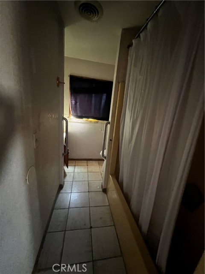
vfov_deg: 106.2
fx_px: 103
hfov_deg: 89.9
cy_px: 137
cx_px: 102
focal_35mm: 13
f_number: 1.8
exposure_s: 1/36
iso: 1250
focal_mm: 1.57
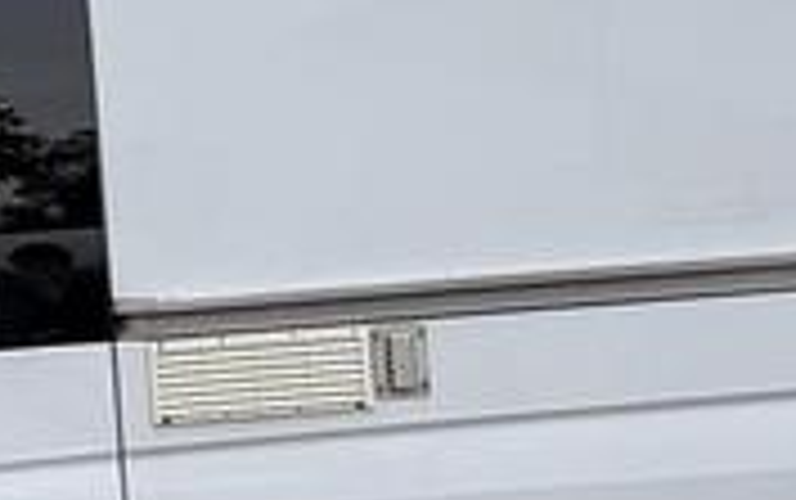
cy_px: 279
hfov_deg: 25.9
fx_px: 1629
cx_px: -22
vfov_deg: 17.4
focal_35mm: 75
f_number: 2.2
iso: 40
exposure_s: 1/518
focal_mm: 2.22
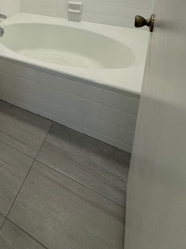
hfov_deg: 46.1
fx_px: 201
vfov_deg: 51.2
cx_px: 27
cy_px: 1
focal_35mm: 28
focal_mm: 2.22
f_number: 2.2
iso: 50
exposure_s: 1/120
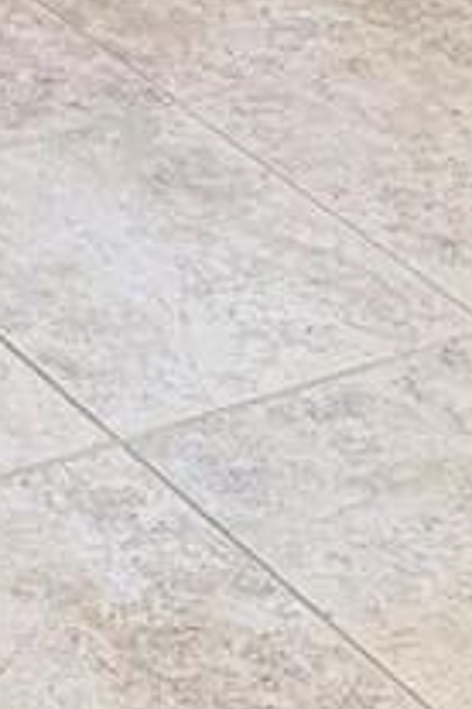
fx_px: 3422
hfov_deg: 6.9
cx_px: -1071
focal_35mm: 174
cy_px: -1072
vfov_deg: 10.1
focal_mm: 6.76
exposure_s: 1/120
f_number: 1.78
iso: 160
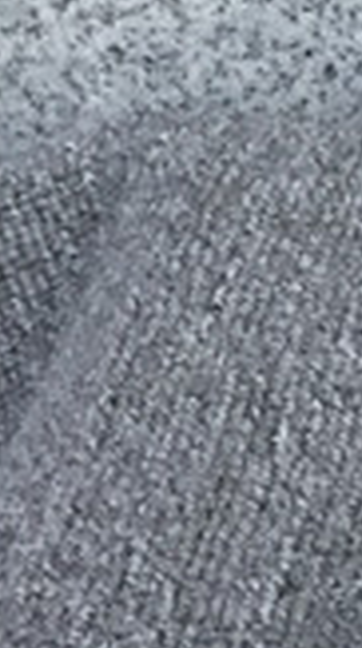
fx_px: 3209
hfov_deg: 5.2
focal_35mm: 187
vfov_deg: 11.1
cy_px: 1000
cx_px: 1778
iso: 25
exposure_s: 1/306
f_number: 2.4
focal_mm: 3.3
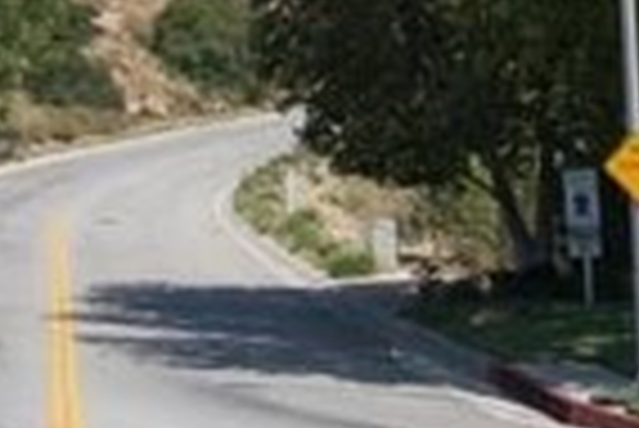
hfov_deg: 16.1
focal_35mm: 126
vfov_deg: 10.2
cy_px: -385
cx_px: 90
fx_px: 2239
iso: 640
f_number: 16
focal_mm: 28
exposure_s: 1/400
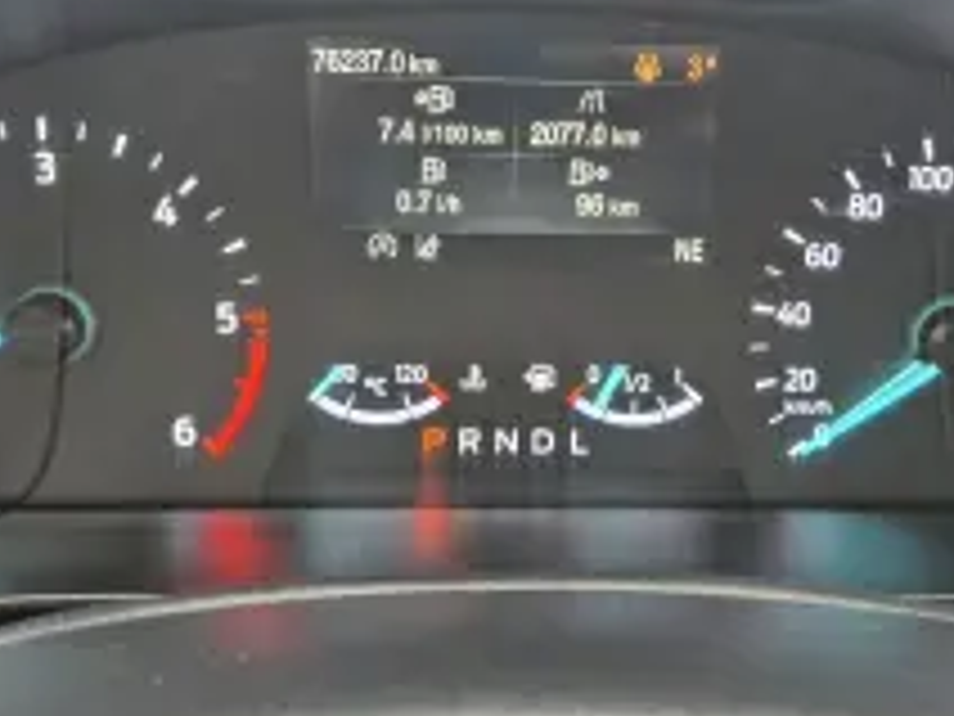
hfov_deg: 47.7
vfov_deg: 36.3
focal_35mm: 39
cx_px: 540
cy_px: 212
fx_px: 1075
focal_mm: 5.4
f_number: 1.8
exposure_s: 1/32
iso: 320
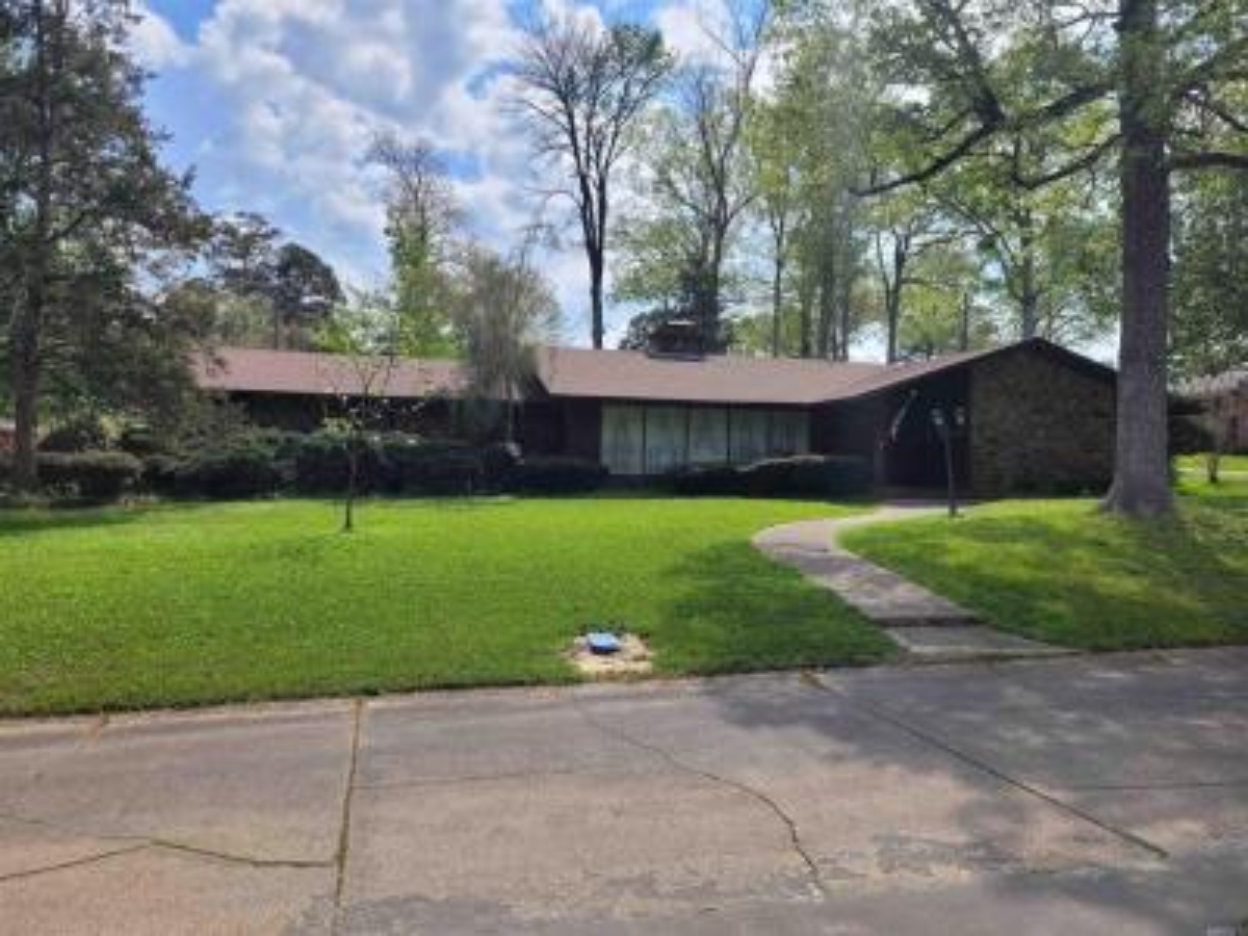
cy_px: 468
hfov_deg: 67.3
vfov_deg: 53.1
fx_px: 937
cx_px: 624
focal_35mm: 26
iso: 40
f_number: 1.8
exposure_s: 1/2775
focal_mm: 5.4
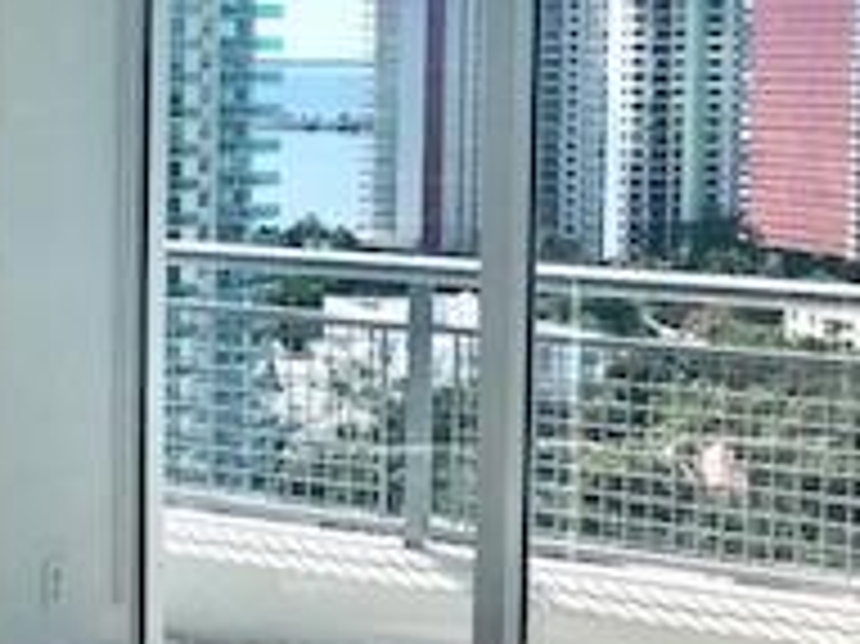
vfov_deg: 15.6
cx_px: -275
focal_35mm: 94
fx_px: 2334
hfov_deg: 19.2
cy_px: 135
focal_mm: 3.99
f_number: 1.8
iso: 25
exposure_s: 1/2288
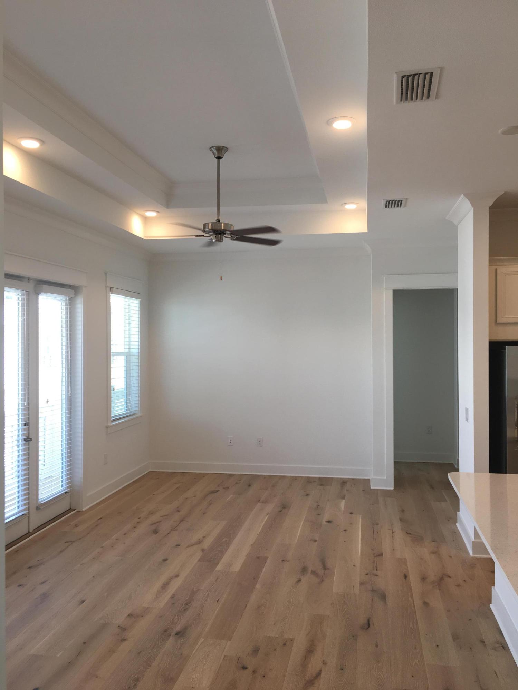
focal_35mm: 29
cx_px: 259
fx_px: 579
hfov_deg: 48.2
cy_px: 345
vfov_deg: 61.7
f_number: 2.2
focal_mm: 4.15
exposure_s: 1/60
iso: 25
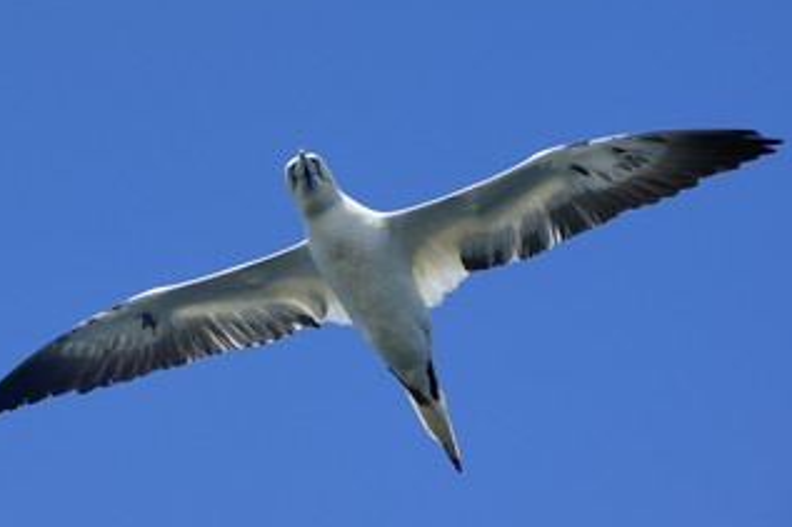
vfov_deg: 5.2
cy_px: 200
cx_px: 317
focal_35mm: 265
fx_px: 5827
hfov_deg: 7.8
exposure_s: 1/1600
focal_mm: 200
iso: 800
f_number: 10
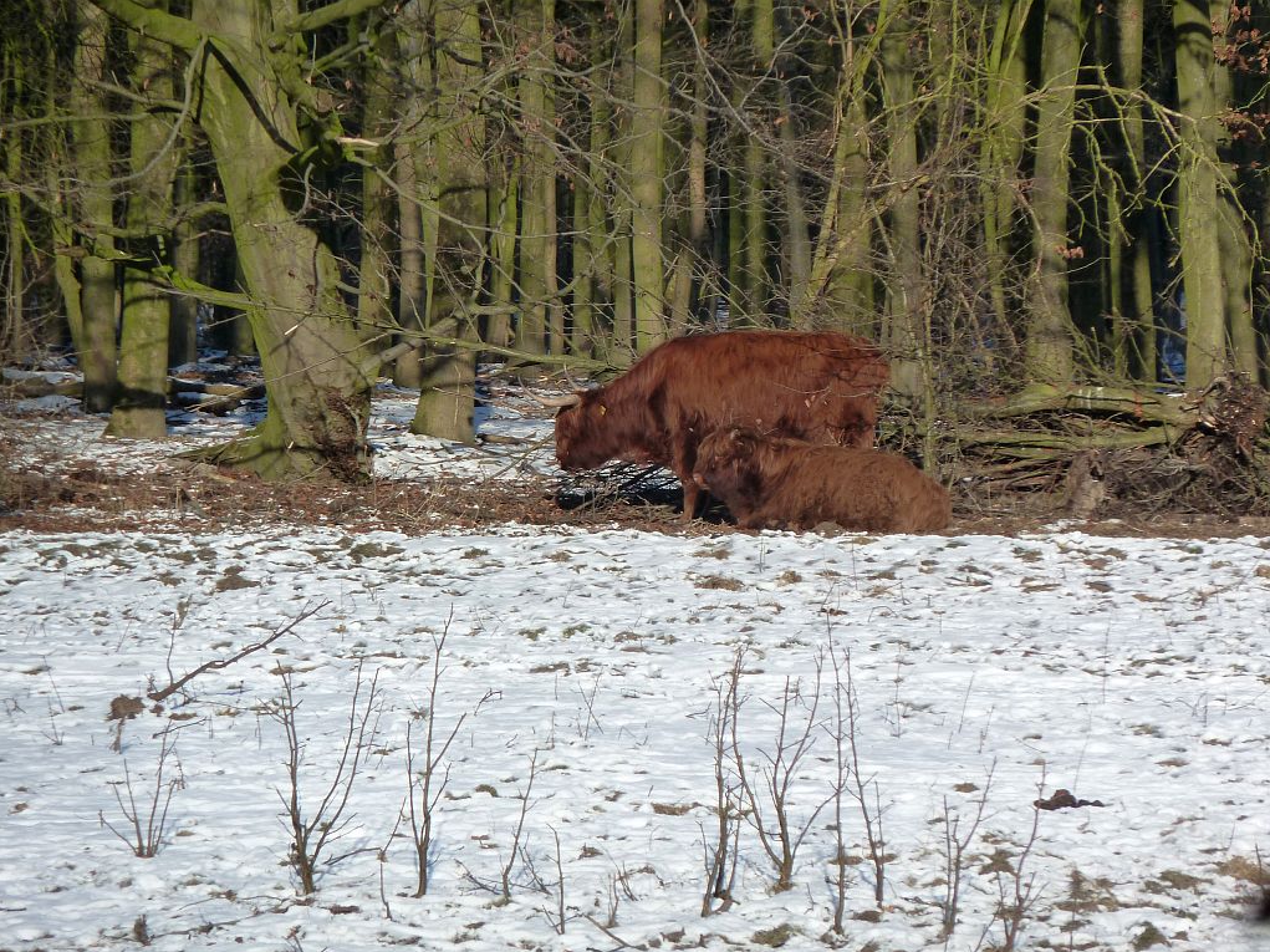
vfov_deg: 4.9
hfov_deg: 6.6
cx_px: 634
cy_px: 477
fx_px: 11039
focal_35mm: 301
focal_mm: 49.2
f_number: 4.9
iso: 125
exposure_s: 1/320
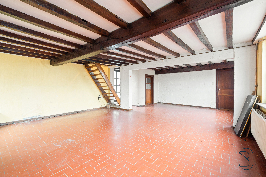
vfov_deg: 73.7
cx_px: 133
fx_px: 118
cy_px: 88
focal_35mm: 16
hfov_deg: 96.7
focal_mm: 16
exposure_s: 2
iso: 250
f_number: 11
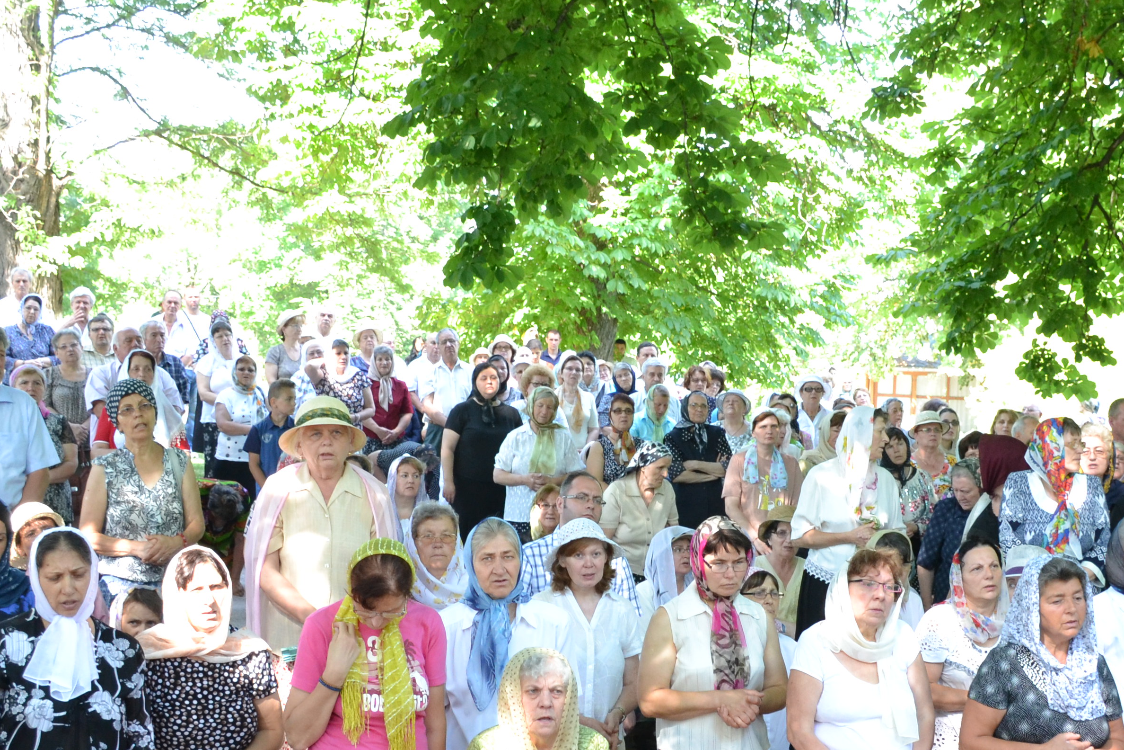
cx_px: 660
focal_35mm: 64
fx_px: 1998
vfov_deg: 21.1
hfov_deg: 31.4
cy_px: 528
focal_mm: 22
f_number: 5
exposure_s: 1/100
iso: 800
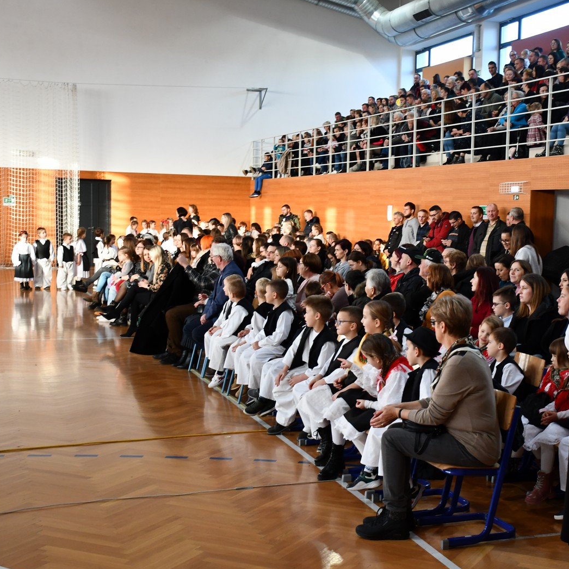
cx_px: 375
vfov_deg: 32.8
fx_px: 967
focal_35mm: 52
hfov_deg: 32.5
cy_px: 288
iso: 1000
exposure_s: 1/125
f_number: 4
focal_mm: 27
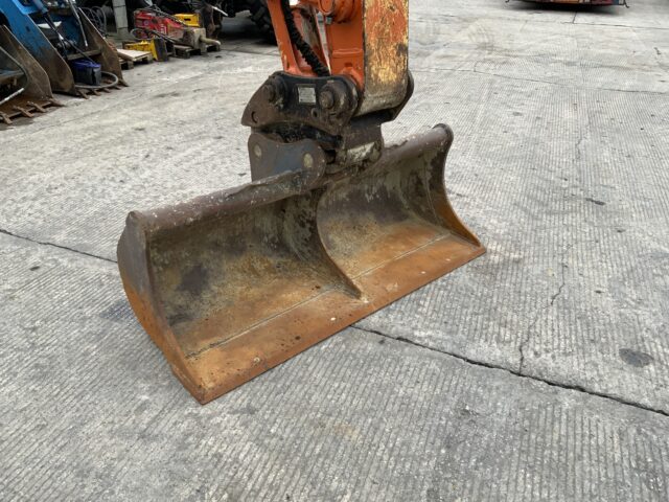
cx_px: 334
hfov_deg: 61.7
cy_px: 251
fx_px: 560
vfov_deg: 48.2
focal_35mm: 29
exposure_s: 1/599
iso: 16
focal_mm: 3
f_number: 1.8
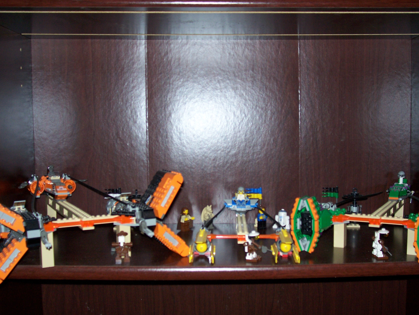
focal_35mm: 42
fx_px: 508
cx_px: 210
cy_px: 158
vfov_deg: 34.3
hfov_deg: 44.8
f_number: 3
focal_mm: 7
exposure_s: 1/60
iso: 125
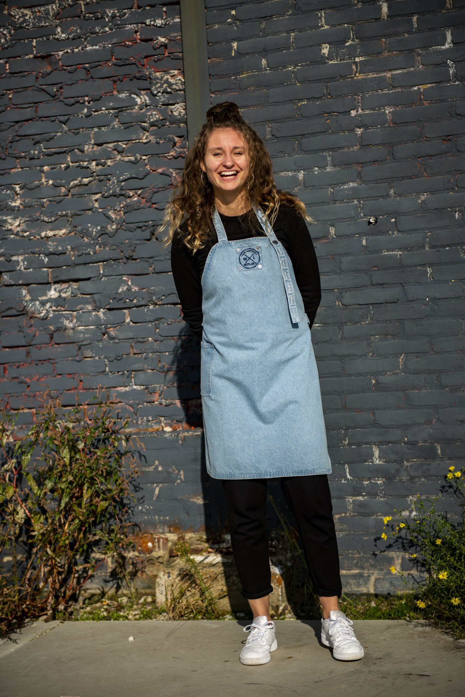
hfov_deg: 20.6
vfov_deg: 30.5
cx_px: 232
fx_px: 1277
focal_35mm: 66
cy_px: 348
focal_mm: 66
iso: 100
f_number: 2.8
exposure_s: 1/2500
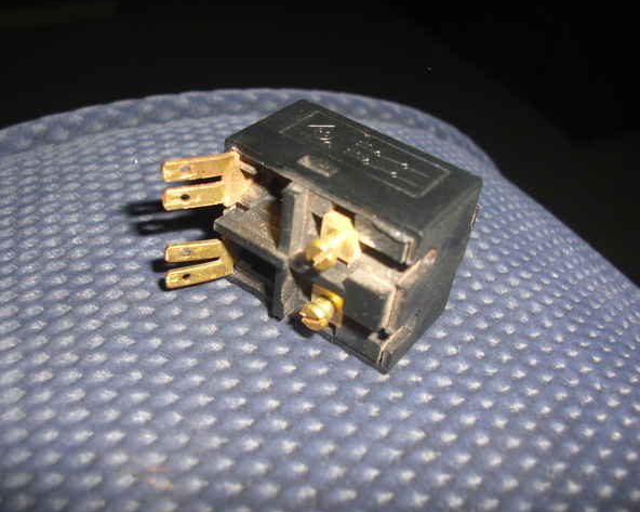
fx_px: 719
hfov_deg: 48.0
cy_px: 257
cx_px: 311
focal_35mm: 38
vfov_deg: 39.1
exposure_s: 1/60
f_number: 7.9
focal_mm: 6.3
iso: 50
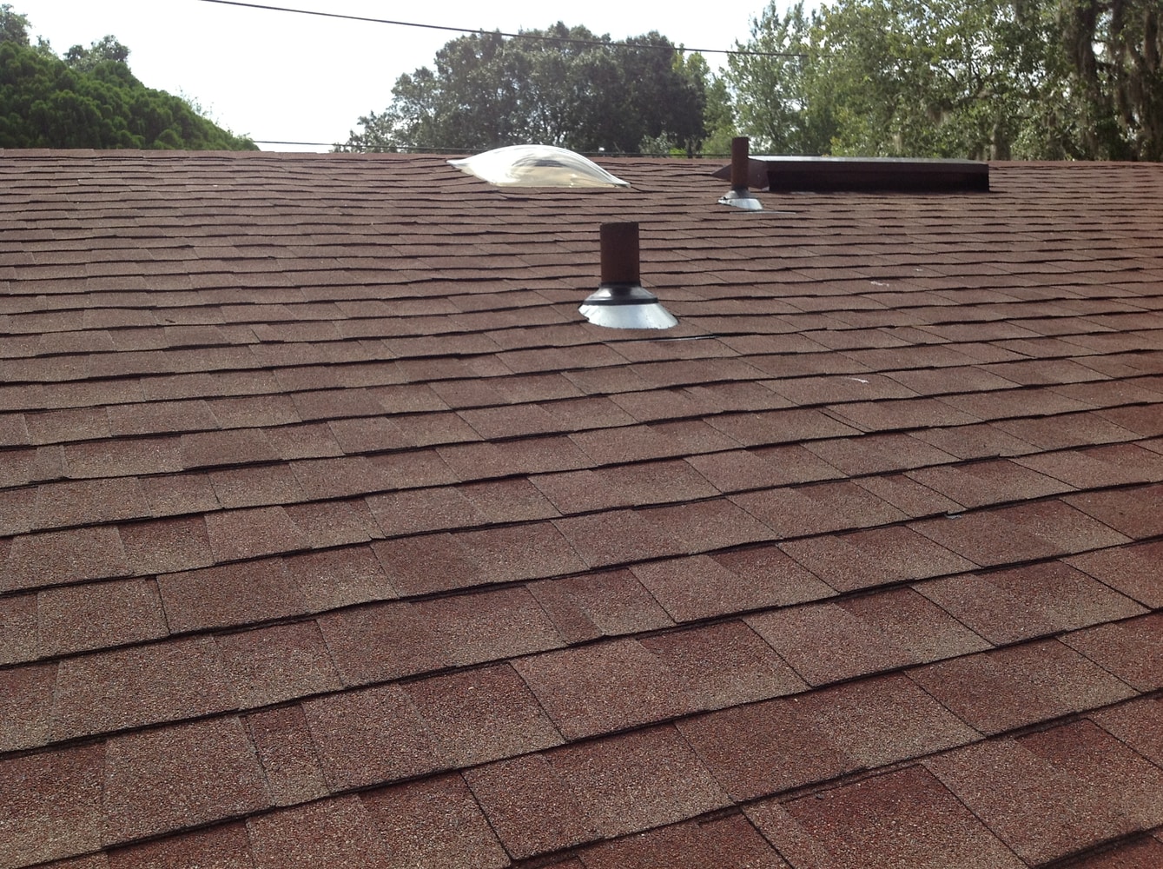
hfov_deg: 52.7
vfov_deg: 40.6
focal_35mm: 35
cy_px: 434
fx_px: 1174
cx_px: 582
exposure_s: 1/1259
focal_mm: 4.28
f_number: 2.4
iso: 80
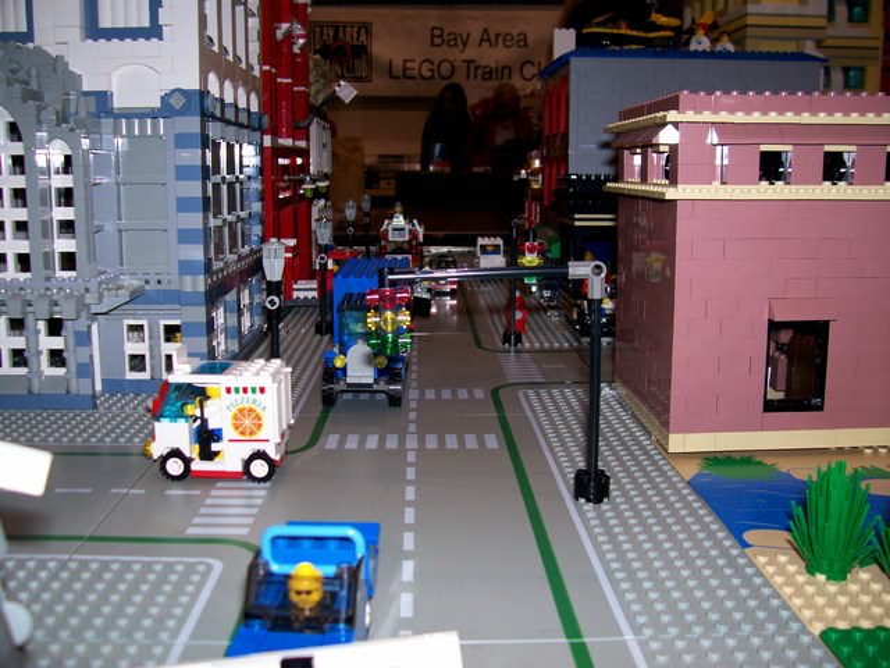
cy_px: 334
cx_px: 445
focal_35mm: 34
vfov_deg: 41.8
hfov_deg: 54.0
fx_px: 874
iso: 80
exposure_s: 1/64
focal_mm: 5.6
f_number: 2.7
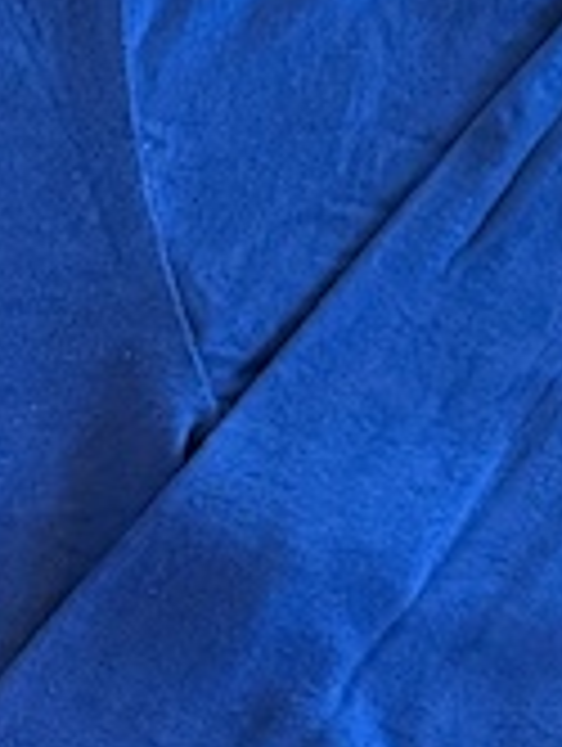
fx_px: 3196
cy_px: 1026
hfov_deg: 9.1
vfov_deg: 12.8
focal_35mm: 148
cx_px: -742
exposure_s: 1/40
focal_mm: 6.76
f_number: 1.78
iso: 1000
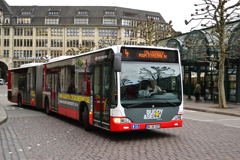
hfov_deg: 45.0
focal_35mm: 44
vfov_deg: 30.8
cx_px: 120
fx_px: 290
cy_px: 80
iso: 1400
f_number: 4.5
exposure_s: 1/500
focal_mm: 29
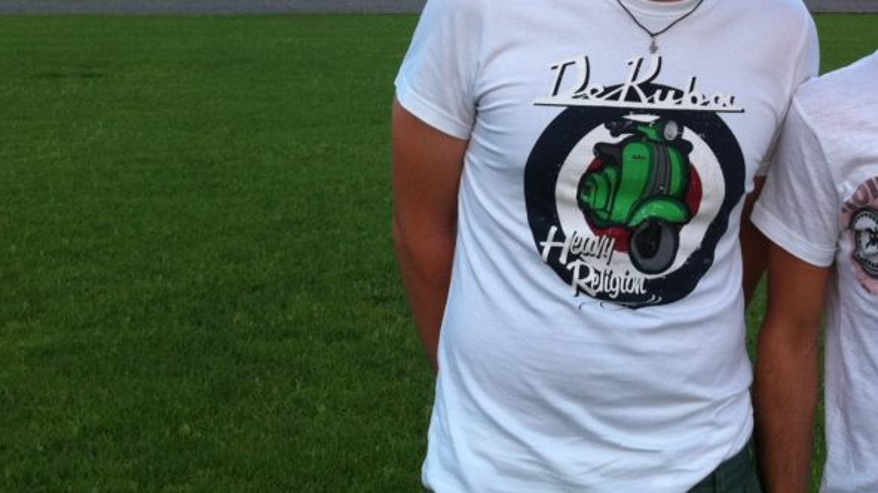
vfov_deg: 17.6
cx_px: 570
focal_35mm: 66
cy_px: -50
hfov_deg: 31.7
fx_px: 1536
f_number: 2.8
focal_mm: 3.85
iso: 100
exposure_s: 1/60
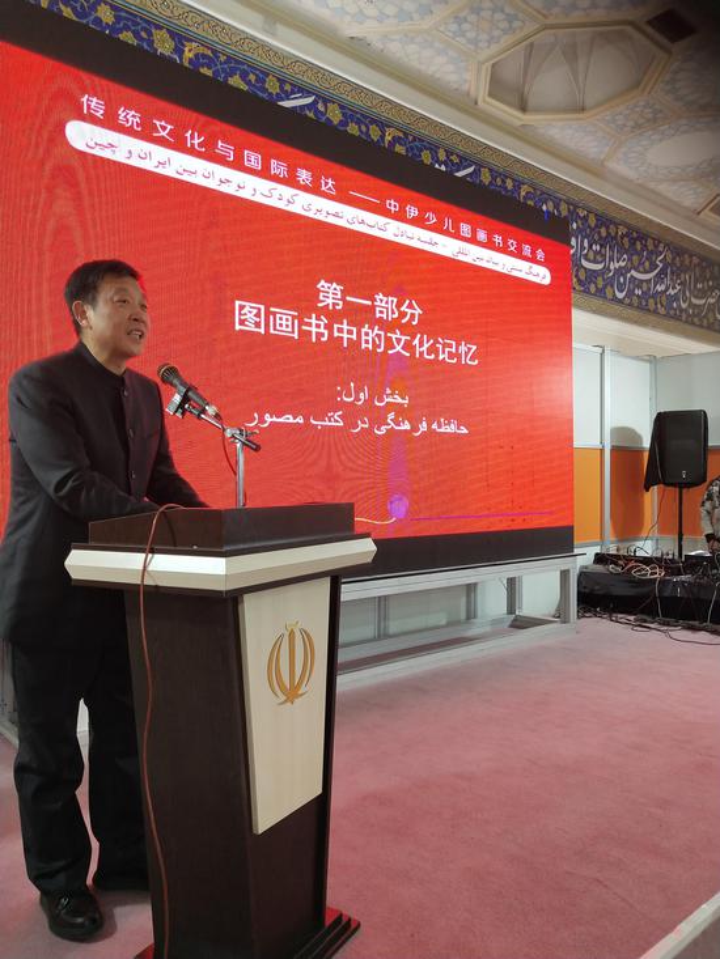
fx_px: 832
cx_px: 360
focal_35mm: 30
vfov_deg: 60.0
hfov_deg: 46.8
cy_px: 480
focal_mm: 3.95
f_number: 1.8
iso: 275
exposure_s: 1/50
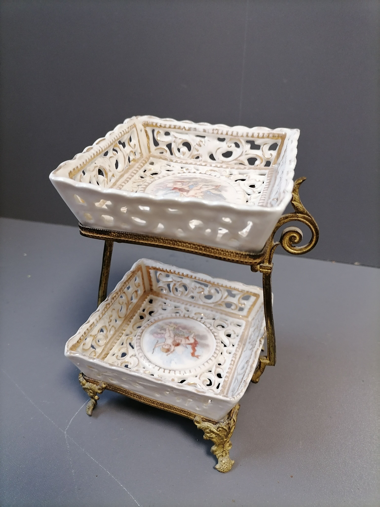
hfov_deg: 53.1
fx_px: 381
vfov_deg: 67.3
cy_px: 254
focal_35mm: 26
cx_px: 190
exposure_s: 1/33.3
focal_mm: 5.4
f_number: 1.8
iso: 250
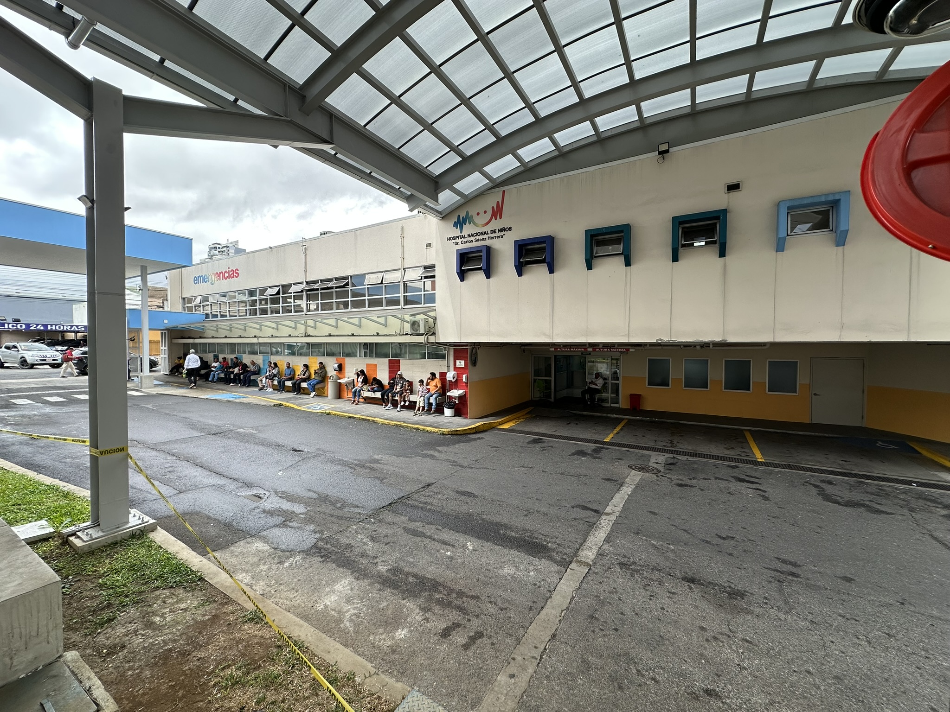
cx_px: 475
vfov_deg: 85.7
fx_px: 384
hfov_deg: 102.1
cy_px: 356
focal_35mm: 14
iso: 40
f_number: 2.2
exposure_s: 1/325
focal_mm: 2.22
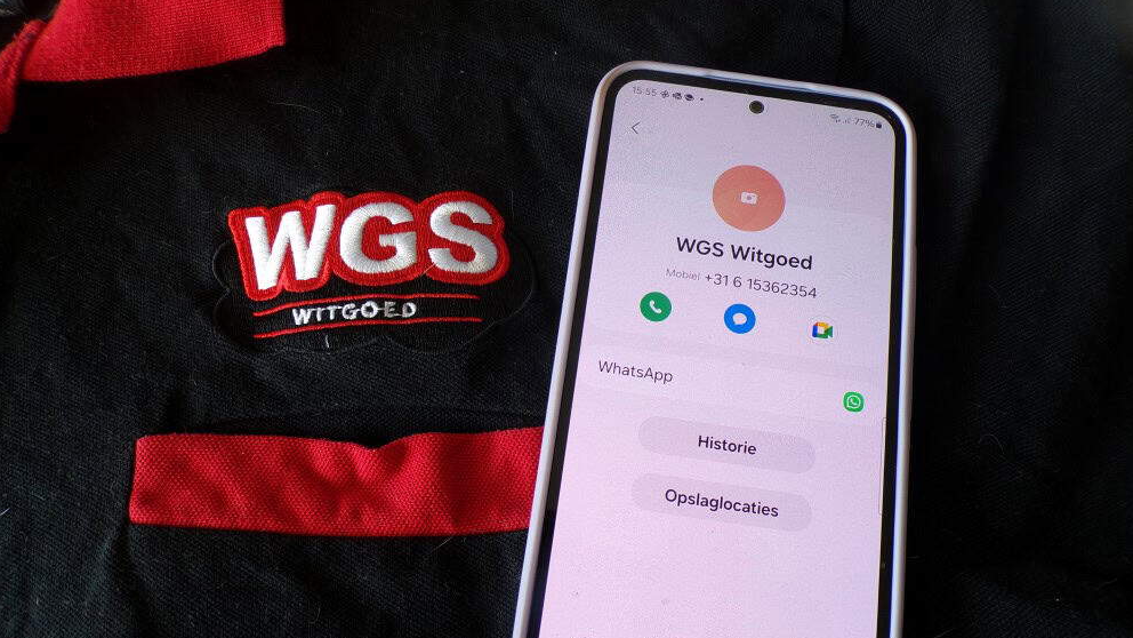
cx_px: 560
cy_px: 390
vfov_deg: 42.6
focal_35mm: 27
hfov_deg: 69.9
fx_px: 811
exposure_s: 1/34
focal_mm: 4.3
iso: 117
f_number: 3
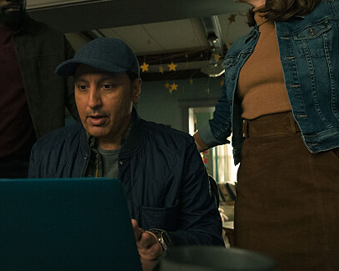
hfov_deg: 46.5
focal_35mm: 39
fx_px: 391
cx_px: 133
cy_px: 89
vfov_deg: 37.8
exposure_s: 1/125
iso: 4000
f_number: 3.5
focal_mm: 21
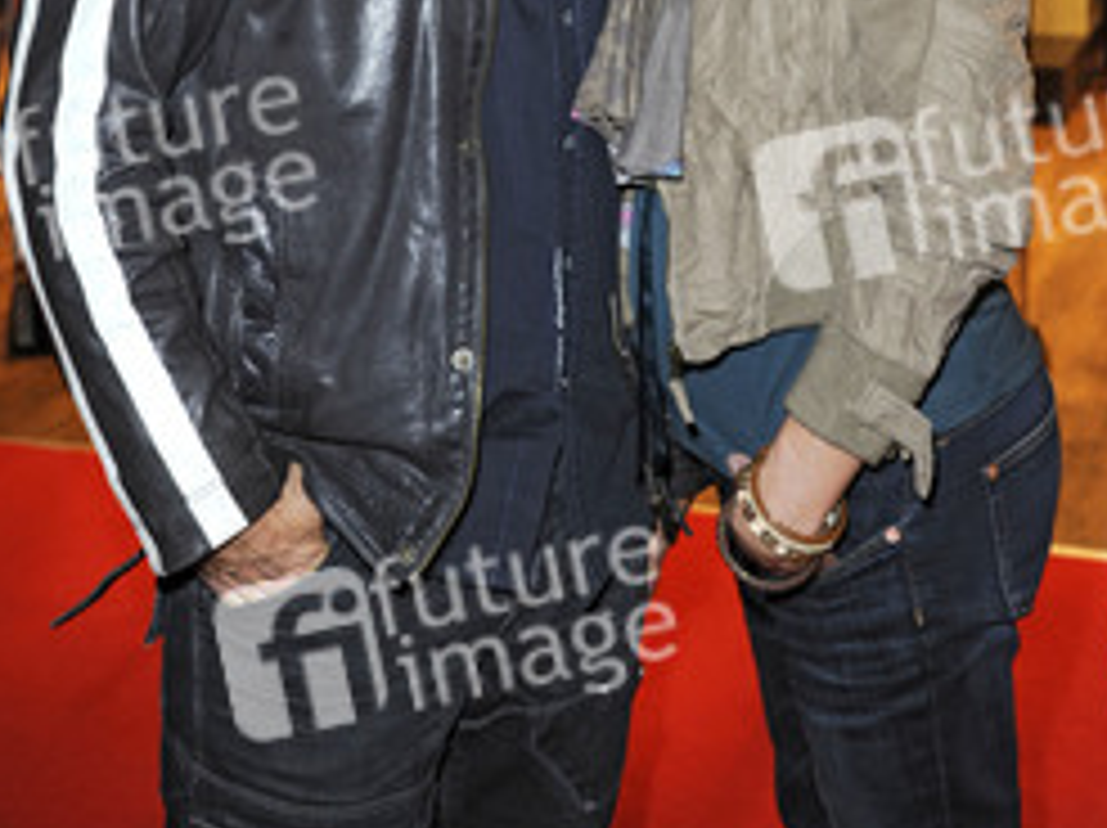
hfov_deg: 26.0
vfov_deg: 19.0
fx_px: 2396
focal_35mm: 75
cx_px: 576
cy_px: -40
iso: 800
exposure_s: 1/160
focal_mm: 48
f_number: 5.6
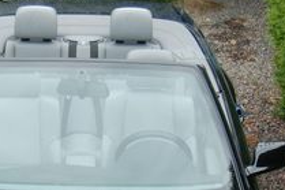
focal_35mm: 138
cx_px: 85
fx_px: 1092
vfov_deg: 9.7
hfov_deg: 14.8
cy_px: 272
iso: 400
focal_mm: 30
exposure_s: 1/100
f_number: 5
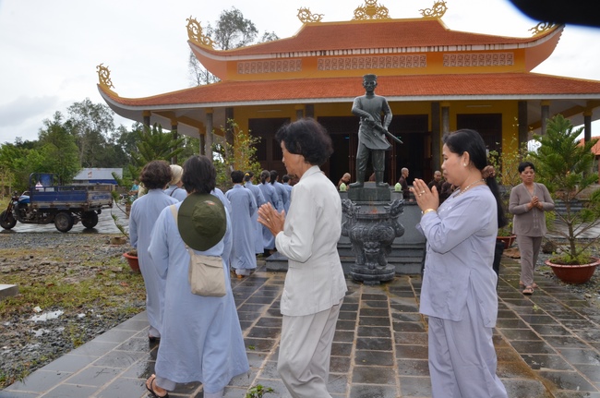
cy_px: 199
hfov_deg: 67.5
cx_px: 300
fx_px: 449
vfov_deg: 47.8
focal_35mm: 27
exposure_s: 1/250
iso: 1000
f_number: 16
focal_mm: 18
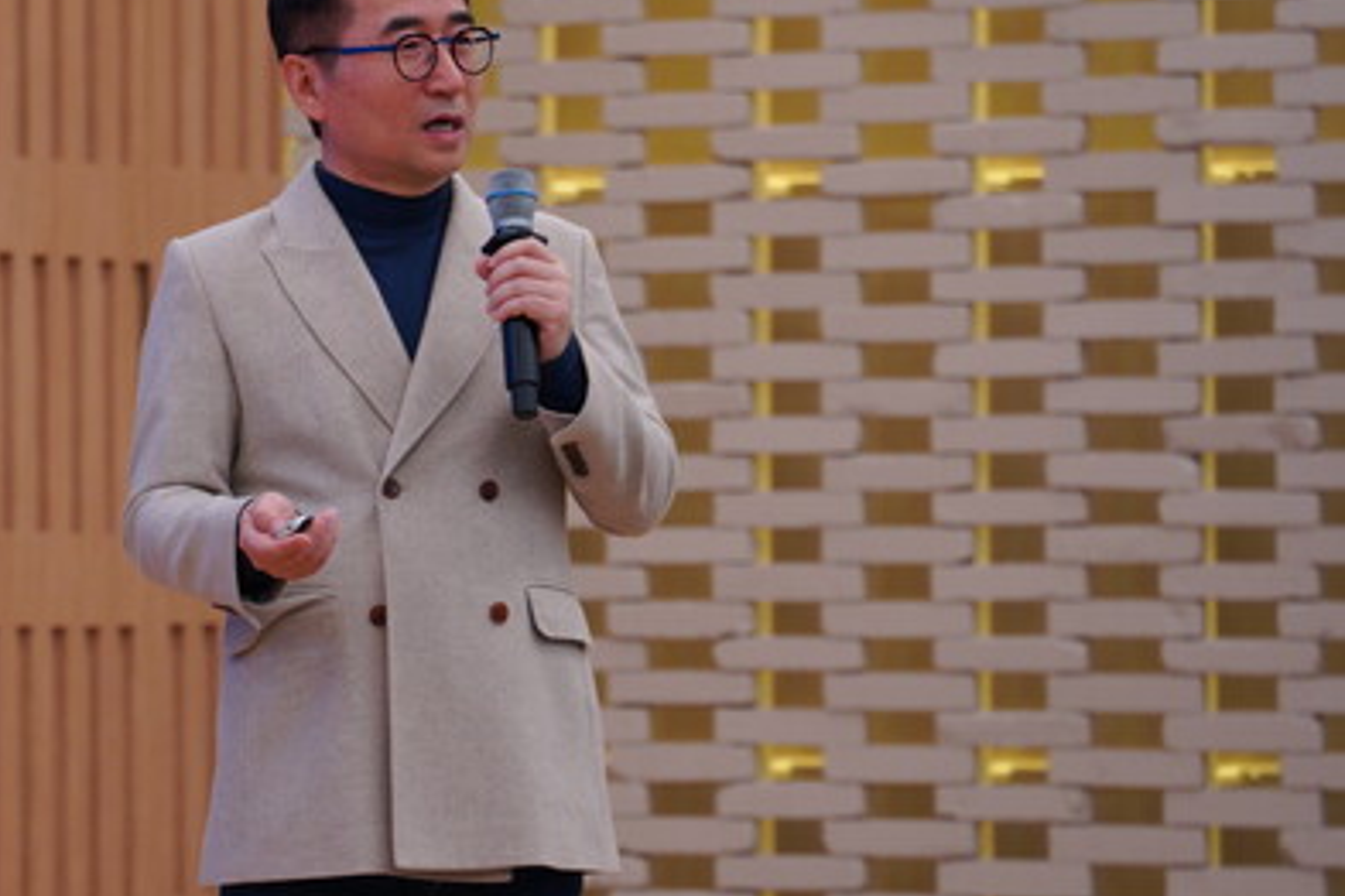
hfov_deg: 6.7
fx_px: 11394
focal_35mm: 305
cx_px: 329
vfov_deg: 4.5
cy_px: 383
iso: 800
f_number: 5.6
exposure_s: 1/20
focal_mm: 200
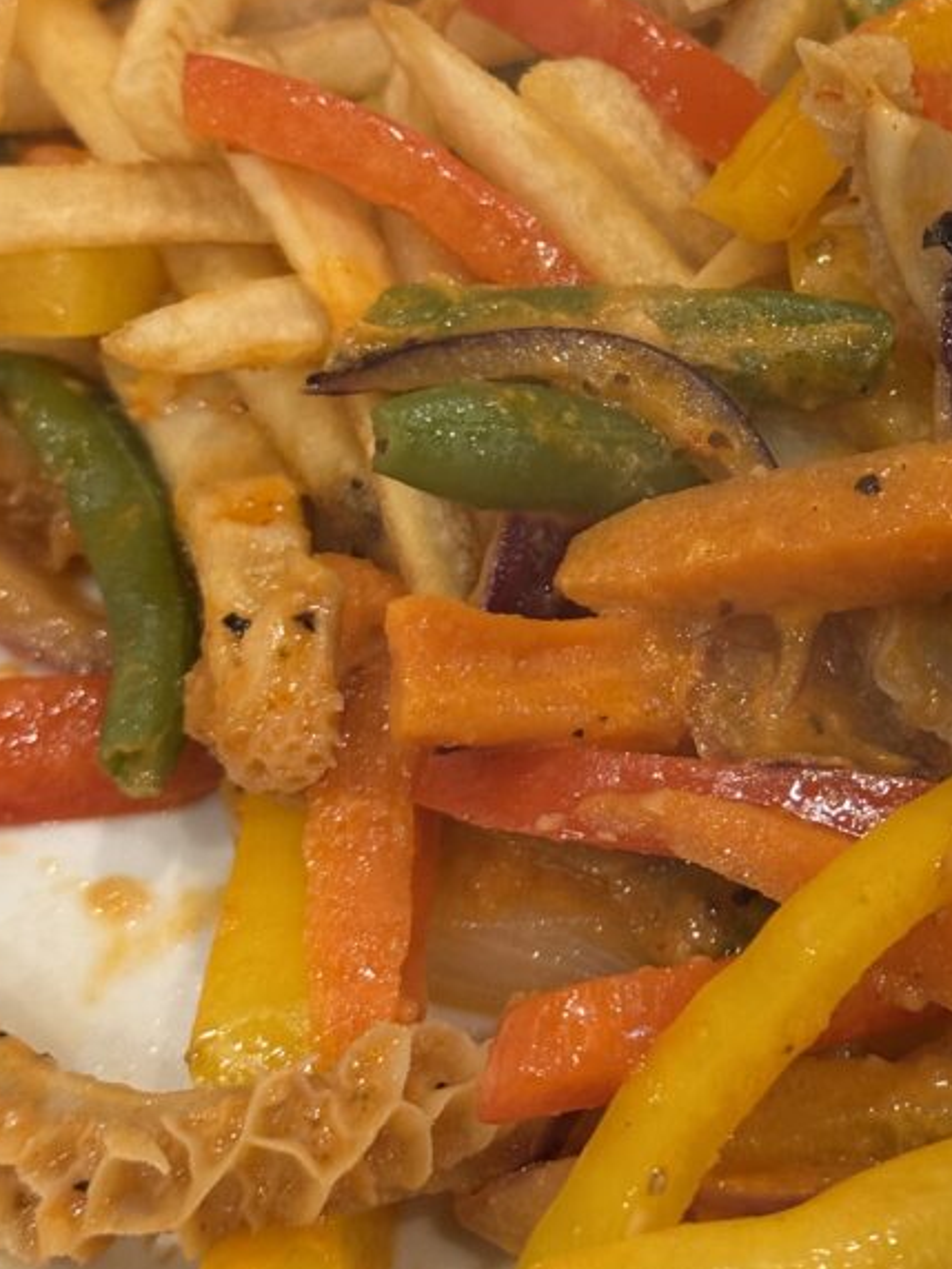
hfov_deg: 17.0
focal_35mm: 86
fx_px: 3154
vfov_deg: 22.7
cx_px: 817
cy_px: 468
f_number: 1.78
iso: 160
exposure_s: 1/50
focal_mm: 6.76
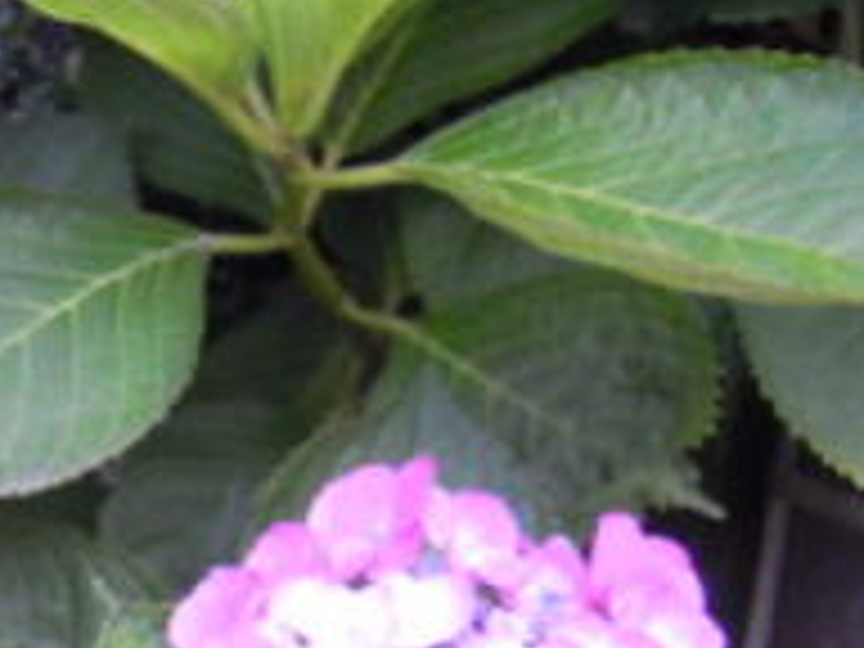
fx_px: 1822
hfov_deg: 24.1
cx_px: -189
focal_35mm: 73
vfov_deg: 18.9
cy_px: 817
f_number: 2.7
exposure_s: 1/8
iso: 500
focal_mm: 5
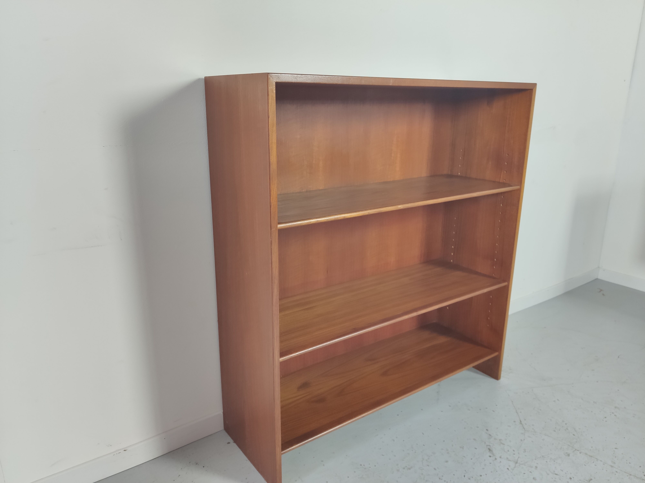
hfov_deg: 67.3
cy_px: 242
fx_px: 484
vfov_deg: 53.1
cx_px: 322
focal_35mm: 26
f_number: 1.75
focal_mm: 4.75
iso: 174
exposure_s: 1/100
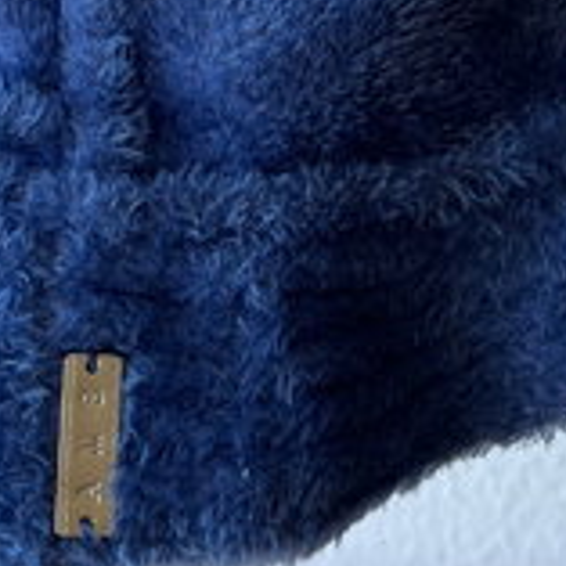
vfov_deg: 21.3
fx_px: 1443
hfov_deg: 22.2
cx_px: 242
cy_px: -20
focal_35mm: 78
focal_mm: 5.1
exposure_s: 1/122
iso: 50
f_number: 1.6
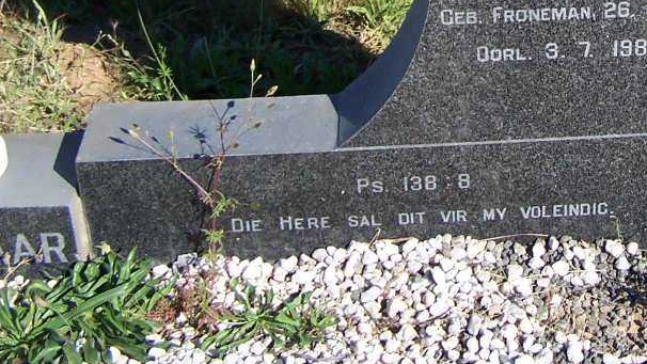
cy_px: -93
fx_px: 1407
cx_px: 581
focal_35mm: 82
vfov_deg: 14.2
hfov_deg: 25.1
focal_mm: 6.3
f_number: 2.8
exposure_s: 1/1000
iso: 80
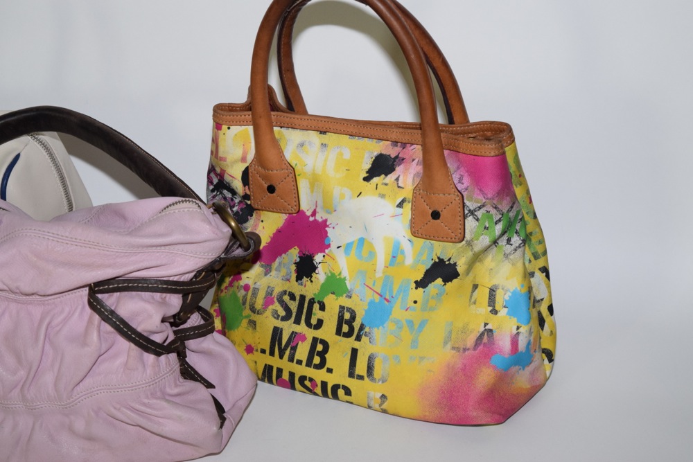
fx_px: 1588
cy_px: 231
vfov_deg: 16.6
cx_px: 346
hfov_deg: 24.6
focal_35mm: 82
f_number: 5.6
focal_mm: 55
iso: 1600
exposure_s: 1/60
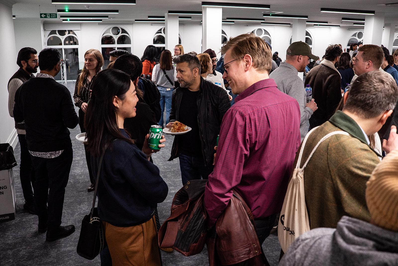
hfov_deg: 54.4
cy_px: 133
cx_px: 199
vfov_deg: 37.9
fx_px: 387
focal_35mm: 35
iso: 1600
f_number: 4.5
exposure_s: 1/160
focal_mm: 35
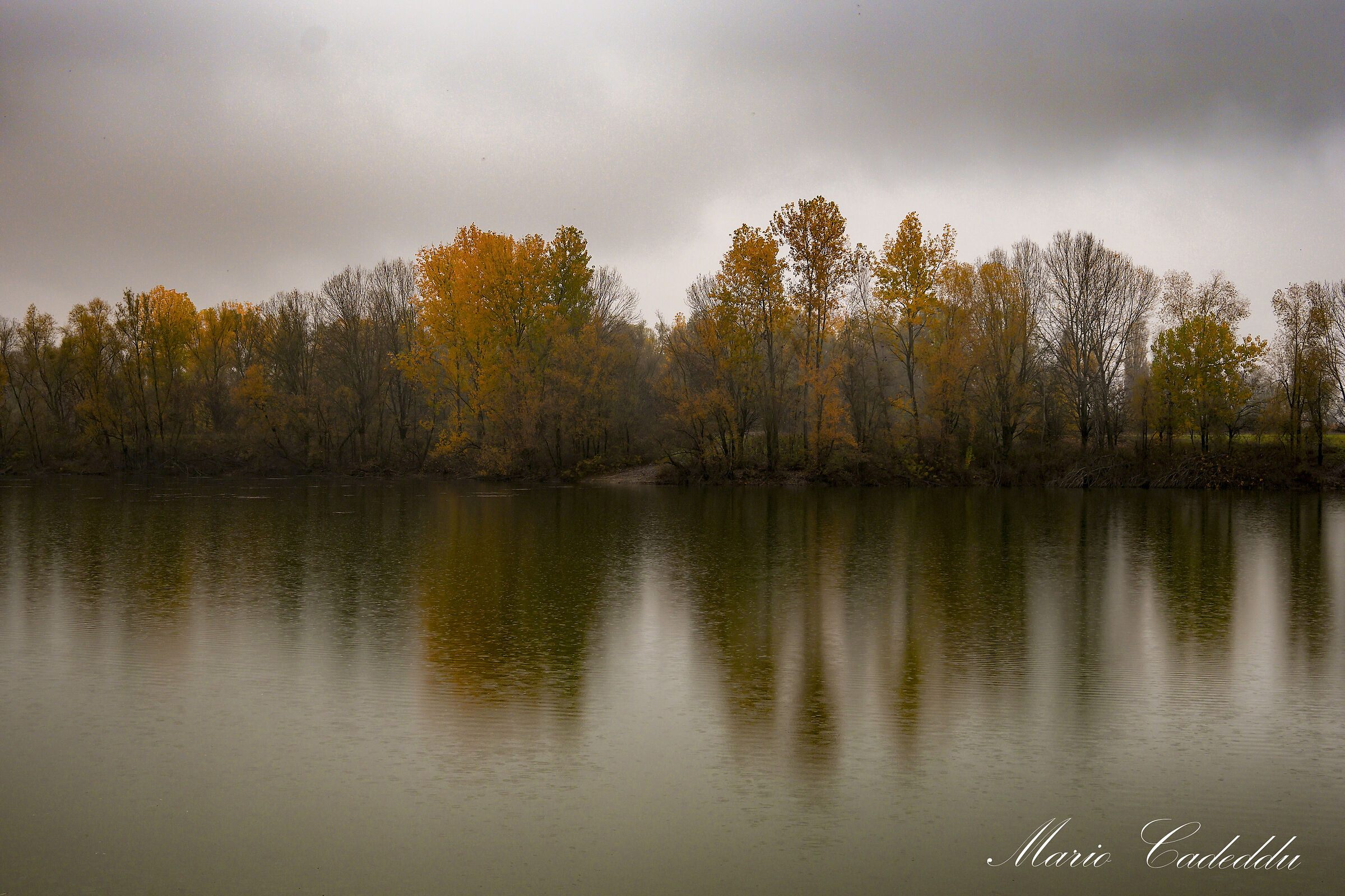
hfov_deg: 40.0
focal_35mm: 50
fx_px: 1849
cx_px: 672
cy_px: 448
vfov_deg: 27.3
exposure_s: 1/250
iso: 250
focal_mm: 33
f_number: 5
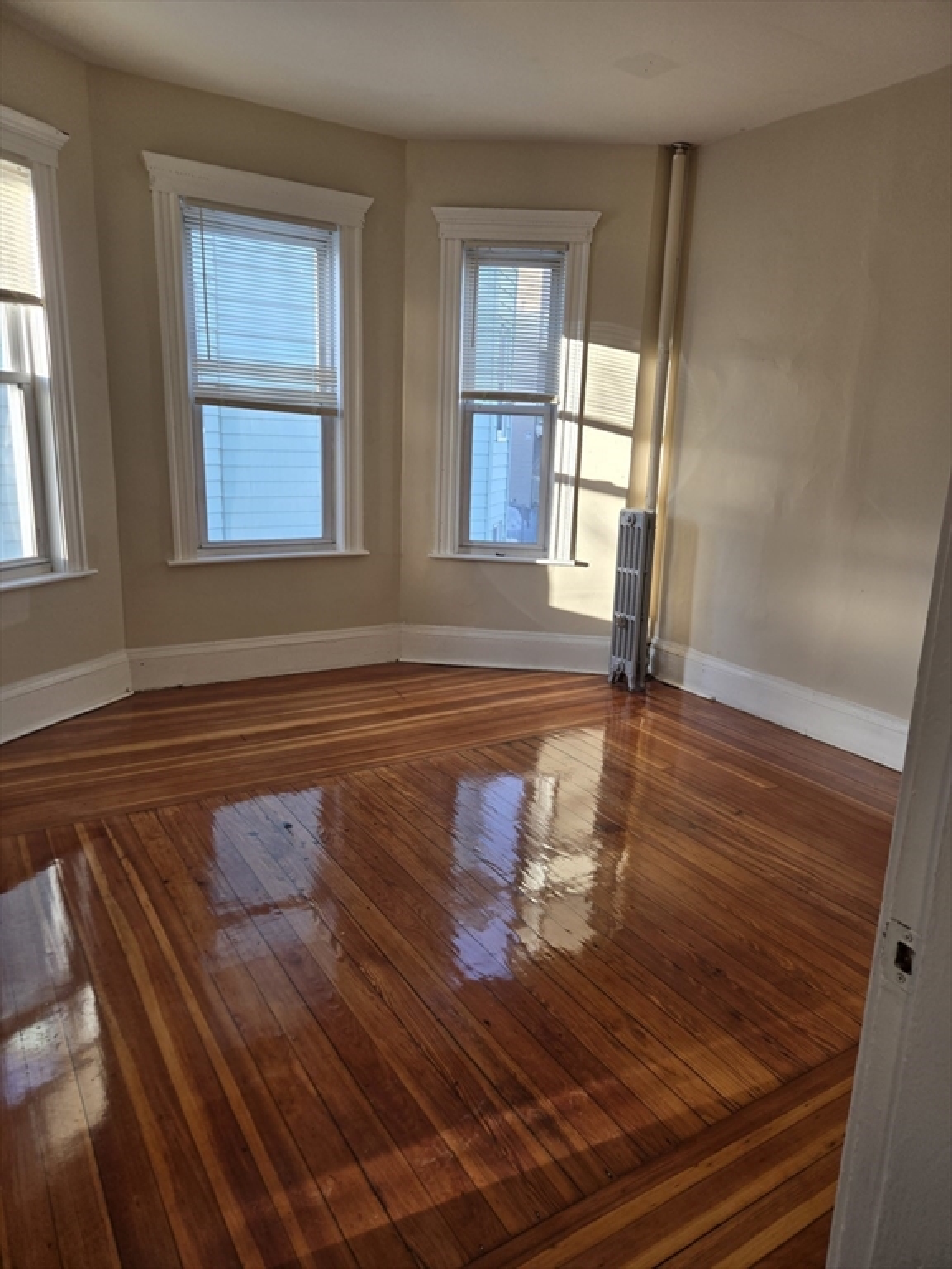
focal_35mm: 23
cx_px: 476
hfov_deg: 58.9
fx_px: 843
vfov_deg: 73.9
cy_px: 634
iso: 50
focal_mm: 5.4
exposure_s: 1/120
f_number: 1.8
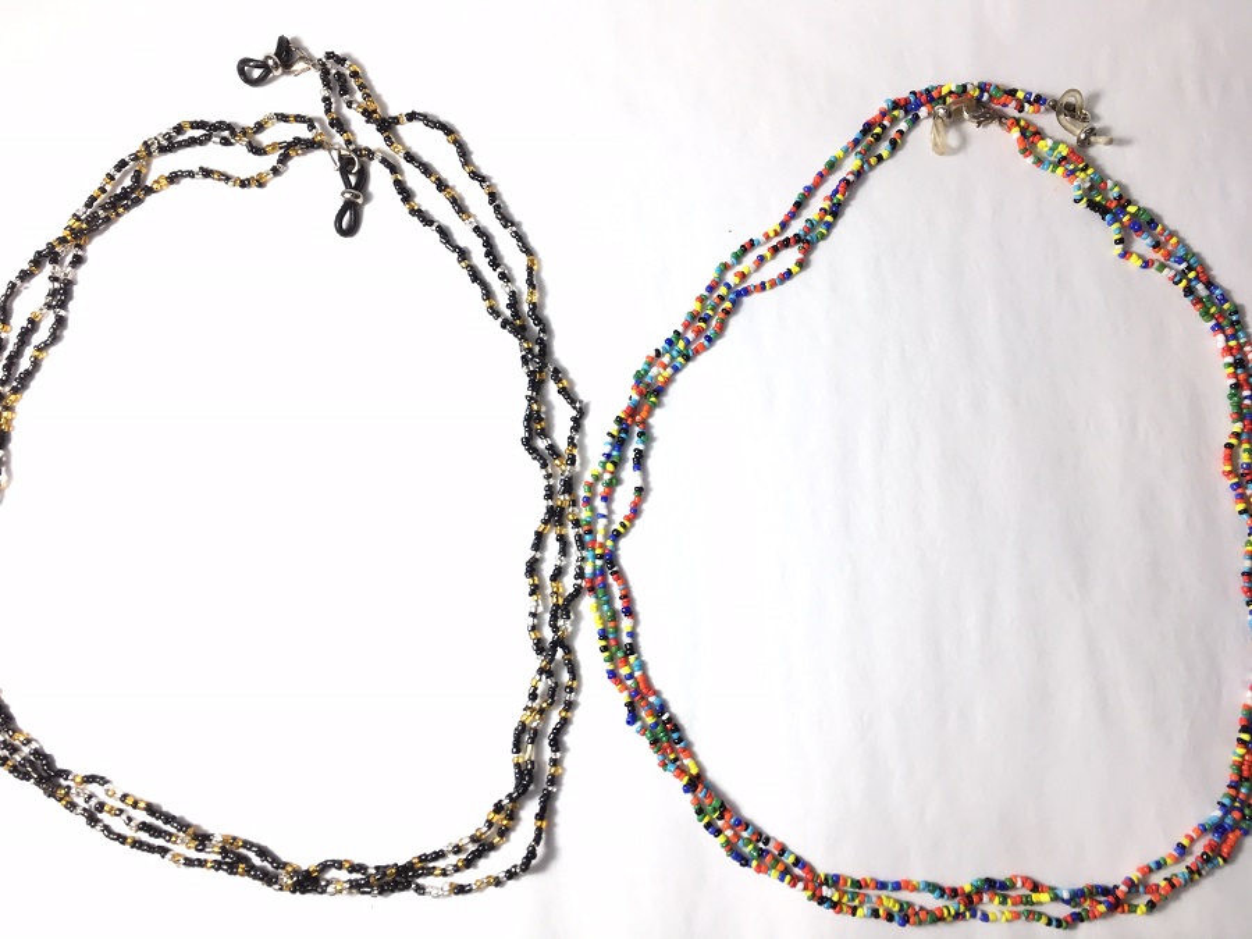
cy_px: 470
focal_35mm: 29
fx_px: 1049
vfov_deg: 48.2
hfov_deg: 61.7
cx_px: 626
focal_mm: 4.15
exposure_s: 1/120
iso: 32
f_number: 2.2
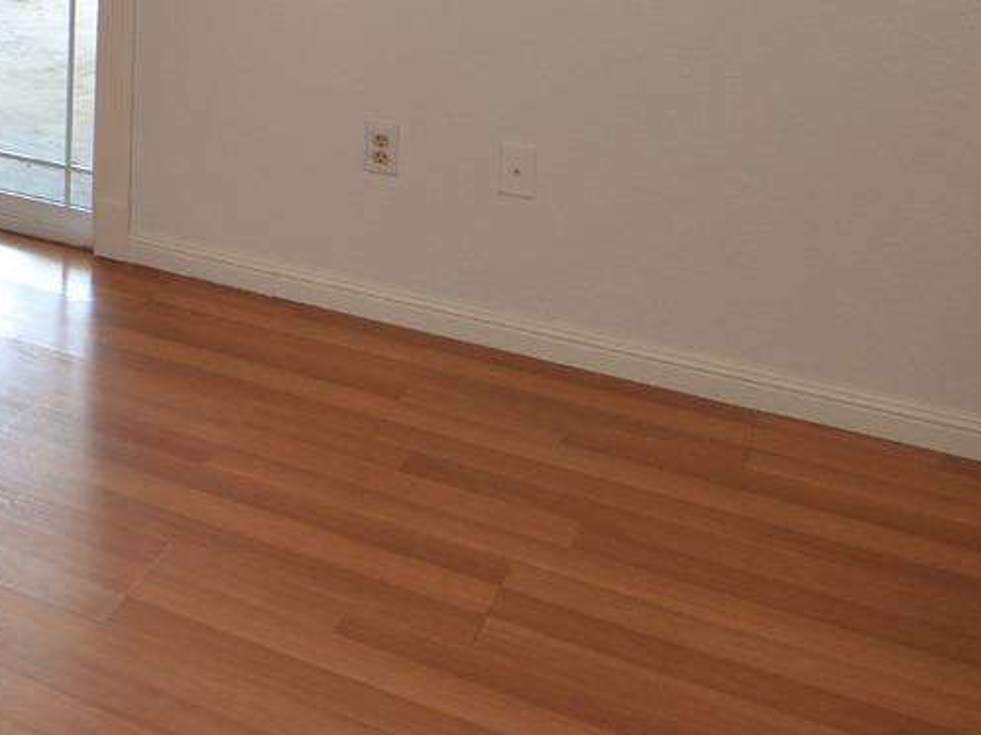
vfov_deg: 25.5
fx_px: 1473
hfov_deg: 29.0
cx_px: -332
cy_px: -118
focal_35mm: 52
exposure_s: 1/80
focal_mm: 12
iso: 400
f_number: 4.5
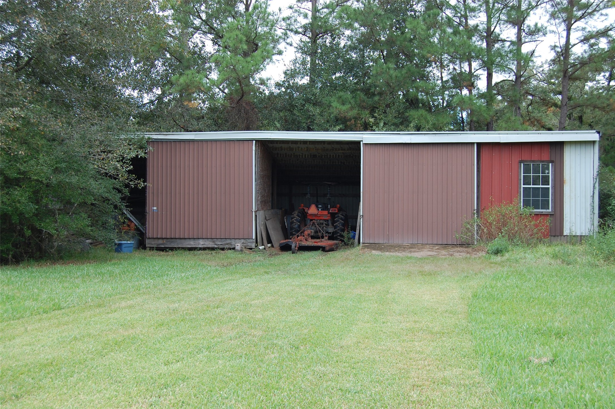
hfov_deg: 43.6
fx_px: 768
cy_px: 204
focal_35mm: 45
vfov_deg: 29.8
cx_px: 308
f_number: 6.3
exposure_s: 1/160
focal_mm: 30
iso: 200
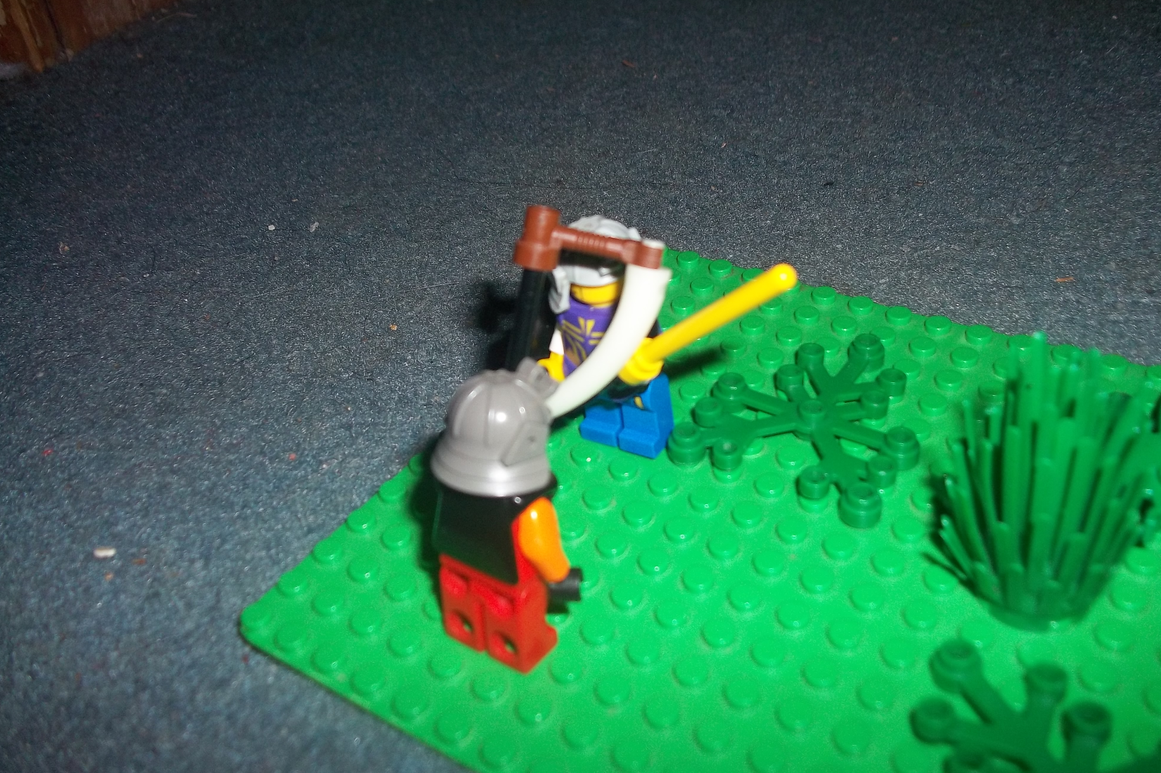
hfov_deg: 55.8
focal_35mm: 34
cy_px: 405
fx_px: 1096
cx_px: 582
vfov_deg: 38.9
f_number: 2.9
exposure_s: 1/60
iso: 80
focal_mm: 5.7
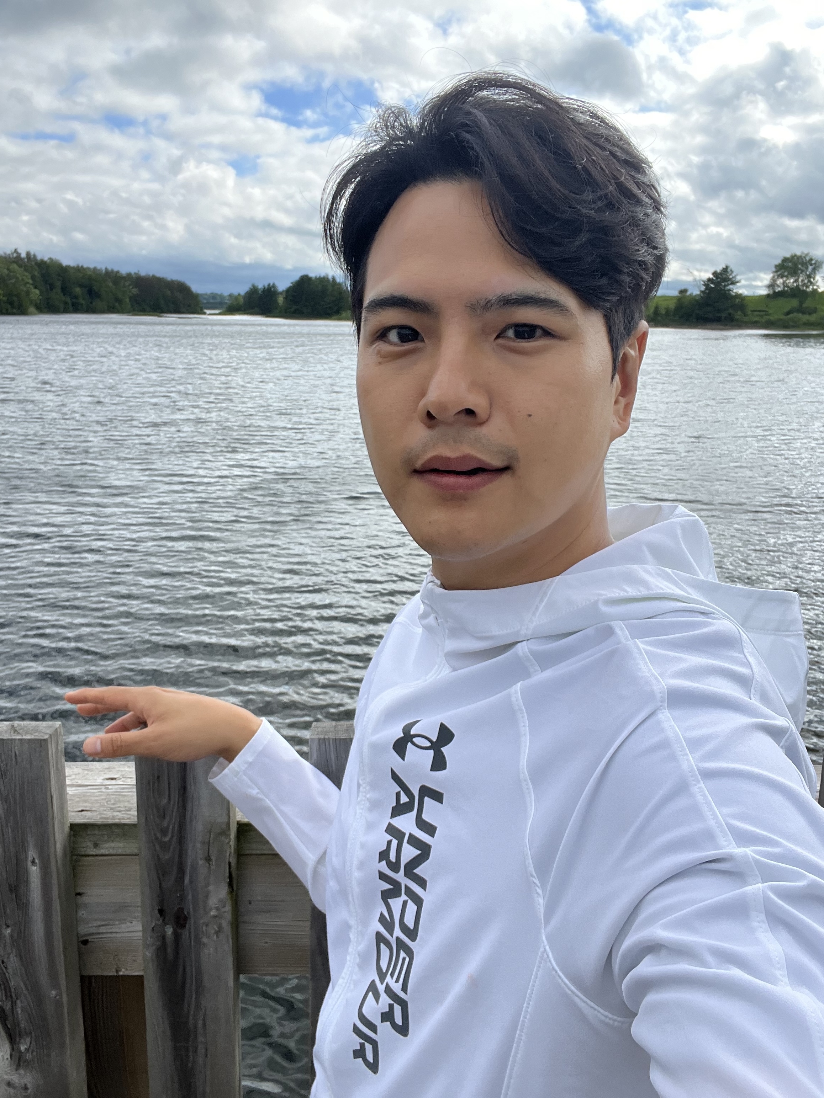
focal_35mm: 30
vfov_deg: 60.0
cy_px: 549
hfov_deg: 46.8
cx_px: 412
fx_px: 952
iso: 32
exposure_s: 1/496
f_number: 2.2
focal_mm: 2.71
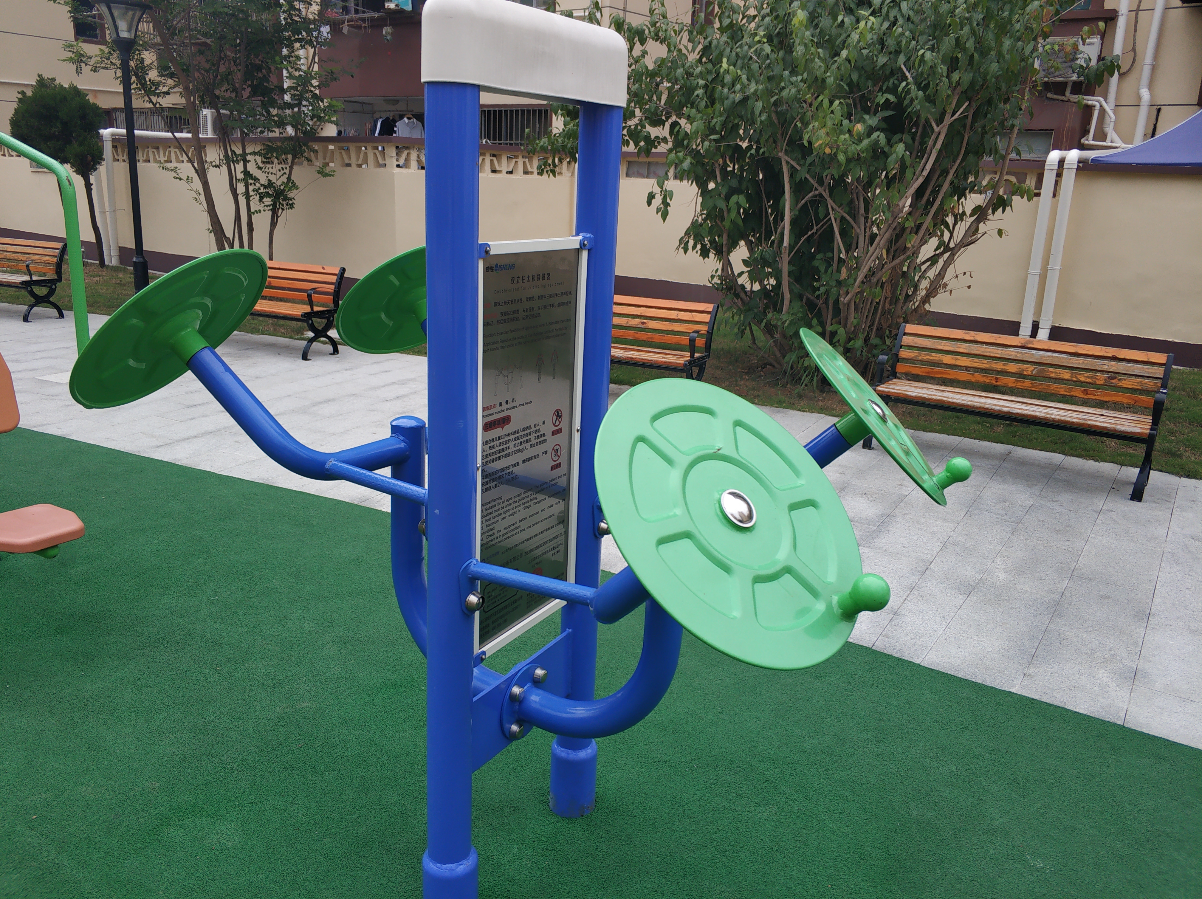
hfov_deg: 65.4
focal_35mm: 27
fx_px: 937
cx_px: 601
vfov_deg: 51.3
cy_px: 450
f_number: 1.8
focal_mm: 3.82
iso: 100
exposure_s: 1/614
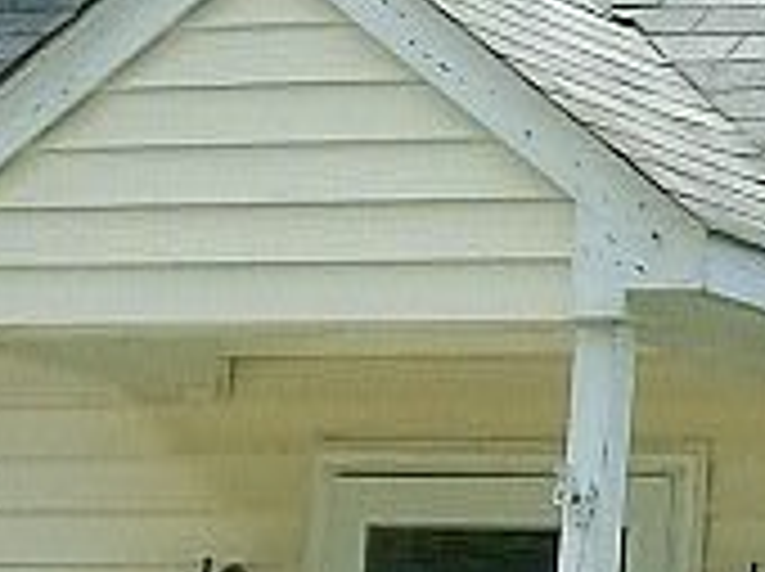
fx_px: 5318
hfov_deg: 8.1
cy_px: 347
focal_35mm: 241
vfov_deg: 6.2
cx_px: 1116
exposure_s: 1/400
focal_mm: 5.7
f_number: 2.9
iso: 80
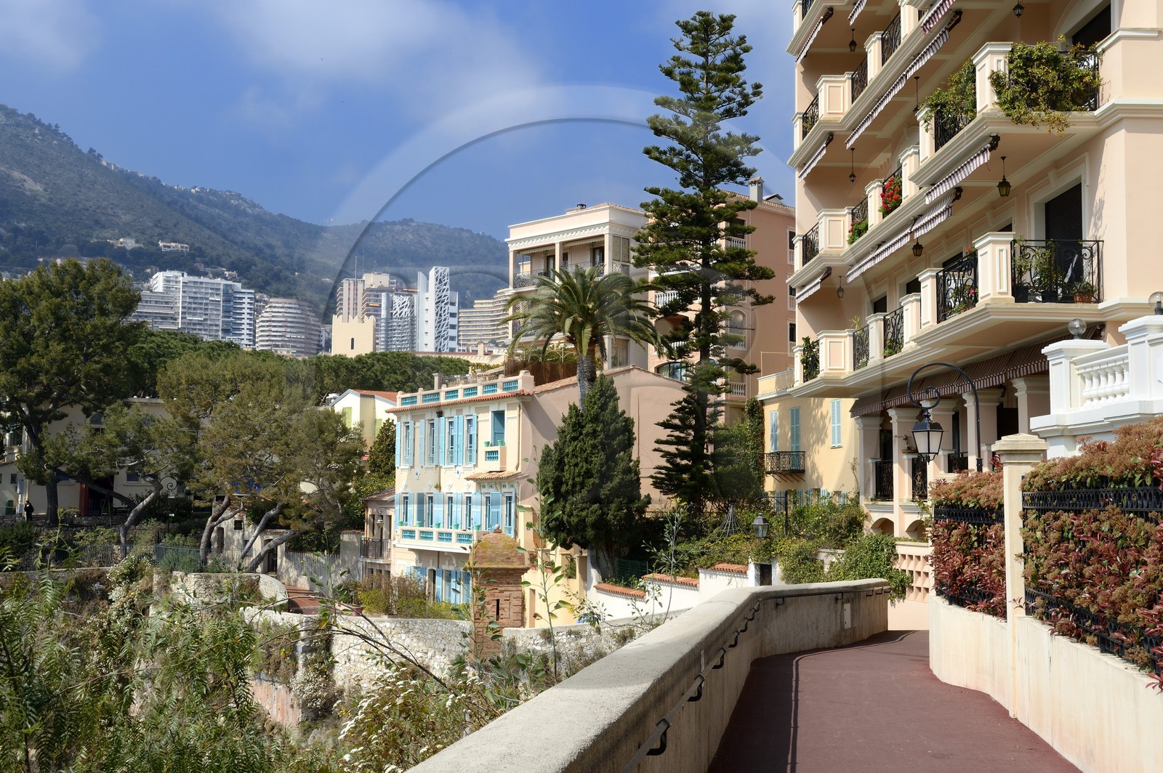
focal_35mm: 42
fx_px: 1356
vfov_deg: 31.8
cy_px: 386
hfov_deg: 46.4
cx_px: 582
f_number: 13
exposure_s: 1/200
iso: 200
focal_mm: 42
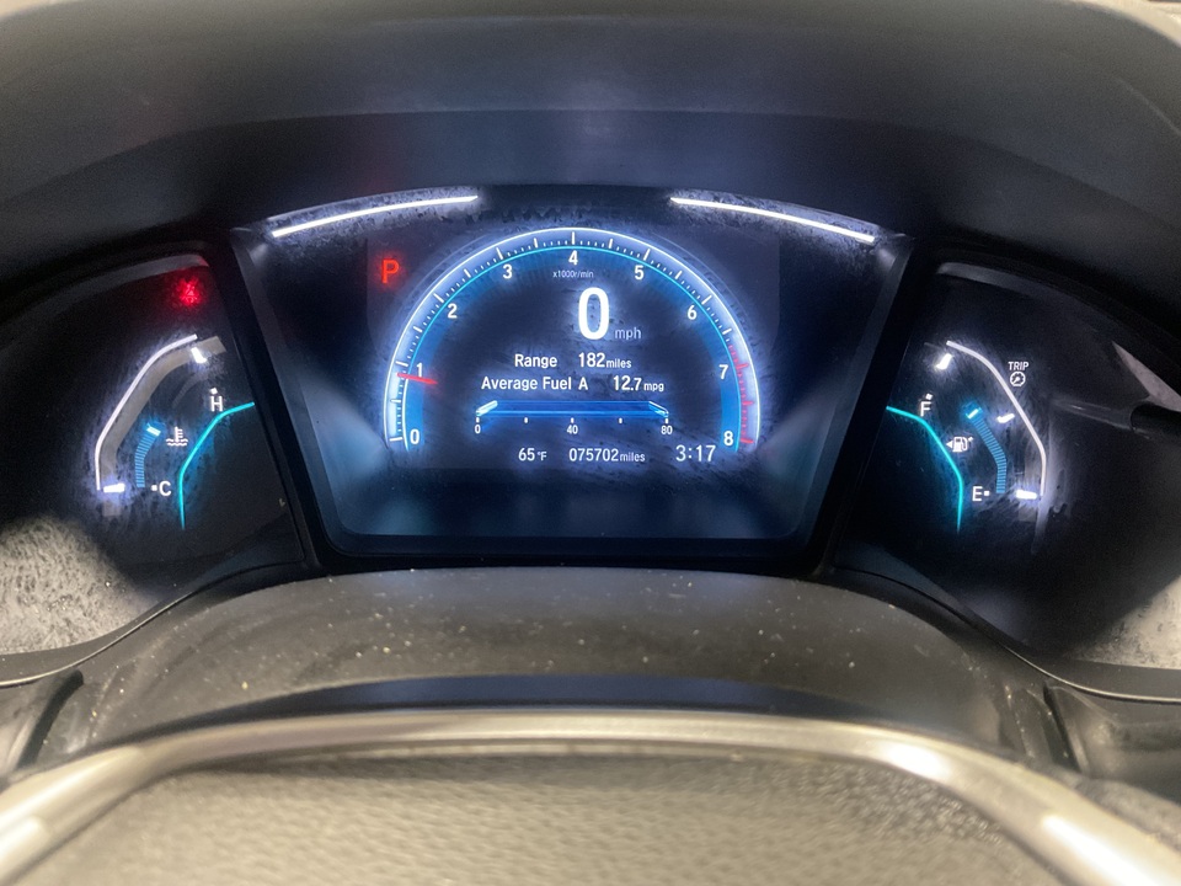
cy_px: 443
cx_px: 590
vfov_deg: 48.2
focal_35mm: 29
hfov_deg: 61.7
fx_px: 989
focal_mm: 3
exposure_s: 1/30
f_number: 1.8
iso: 400
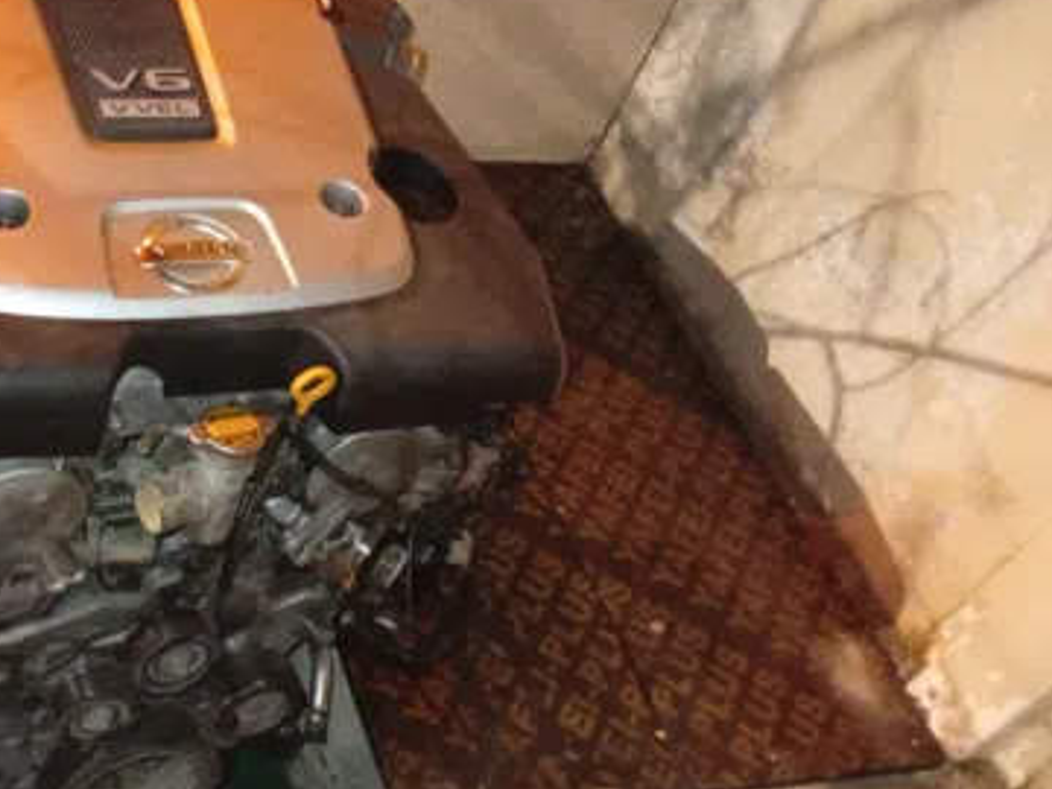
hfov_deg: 37.5
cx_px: 140
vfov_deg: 30.2
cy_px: 307
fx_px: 1459
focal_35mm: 48
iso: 3325
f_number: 1.8
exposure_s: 1/15
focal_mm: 3.98
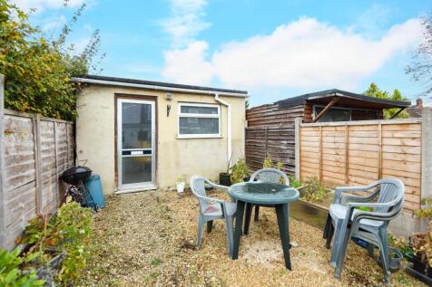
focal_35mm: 16
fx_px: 192
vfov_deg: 73.7
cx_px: 216
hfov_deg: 96.8
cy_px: 144
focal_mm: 16
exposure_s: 1/640
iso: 400
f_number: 6.3
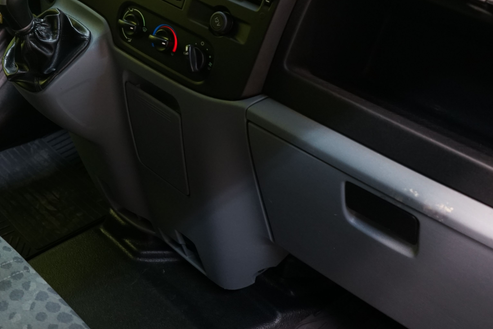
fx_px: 753
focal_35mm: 55
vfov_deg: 24.3
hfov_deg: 34.4
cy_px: 74
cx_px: 57
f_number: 3.5
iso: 1000
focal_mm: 28
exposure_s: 1/30
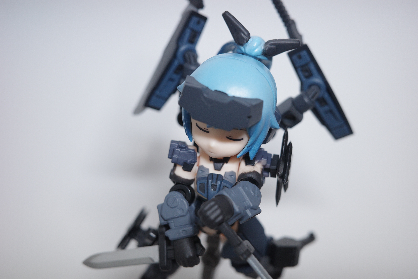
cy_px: 140
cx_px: 209
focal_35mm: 40
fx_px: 464
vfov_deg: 33.4
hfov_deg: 48.5
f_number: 3.5
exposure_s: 1/200
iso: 320
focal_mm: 26
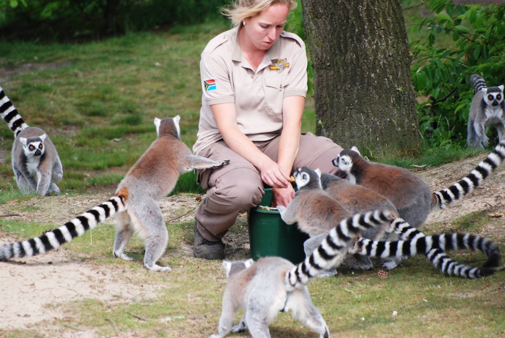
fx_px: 6558
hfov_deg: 4.4
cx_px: 219
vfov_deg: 3.0
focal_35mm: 467
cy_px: 144
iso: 200
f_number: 5.6
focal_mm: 270
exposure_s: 1/250
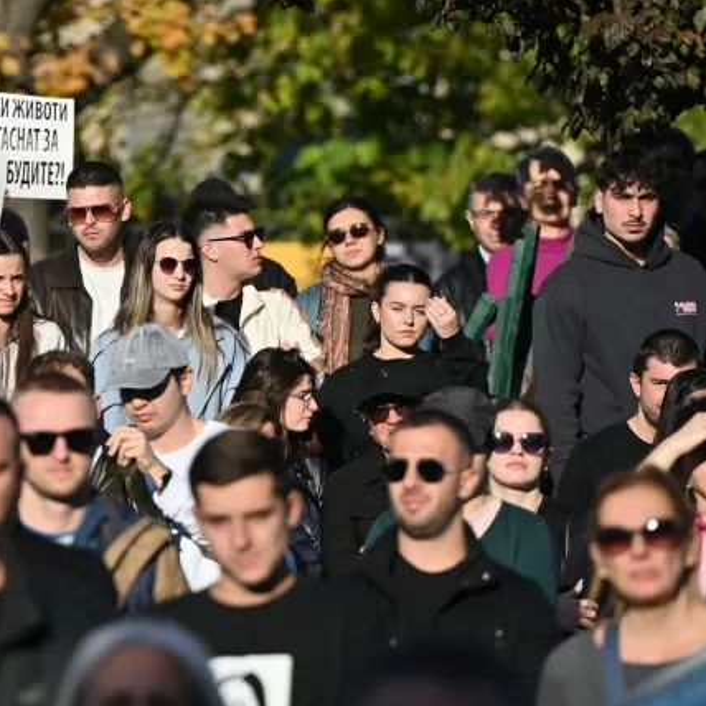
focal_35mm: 302
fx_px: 6969
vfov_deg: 5.8
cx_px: 145
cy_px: 361
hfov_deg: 5.8
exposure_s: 1/4000
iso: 125
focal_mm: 200
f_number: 4
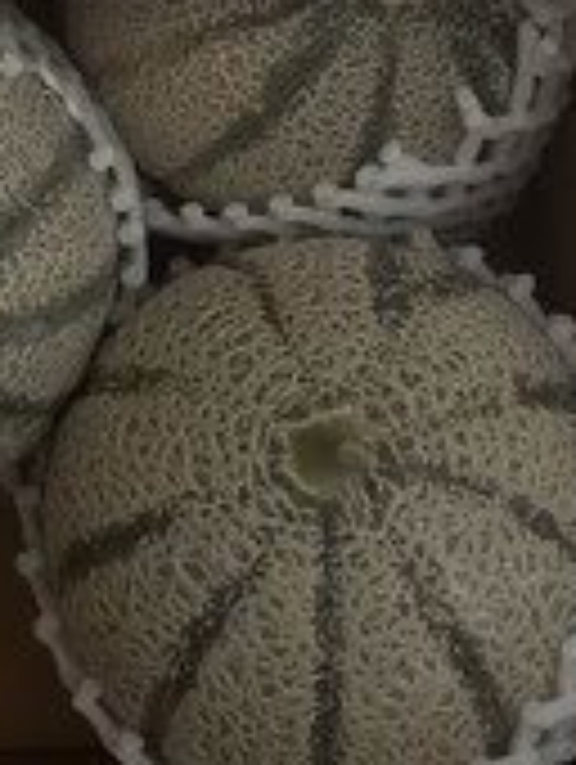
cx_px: 76
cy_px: 81
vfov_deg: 30.3
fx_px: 1350
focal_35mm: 61
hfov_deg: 23.5
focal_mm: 5.7
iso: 640
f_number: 1.5
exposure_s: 1/30
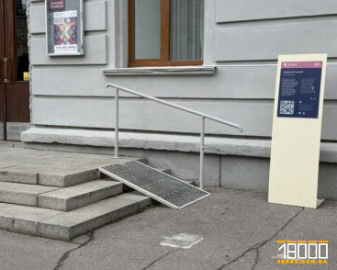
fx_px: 509
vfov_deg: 29.7
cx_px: 157
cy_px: 134
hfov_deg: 36.6
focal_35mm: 51
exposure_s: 1/837
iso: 64
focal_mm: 6.76
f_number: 1.78
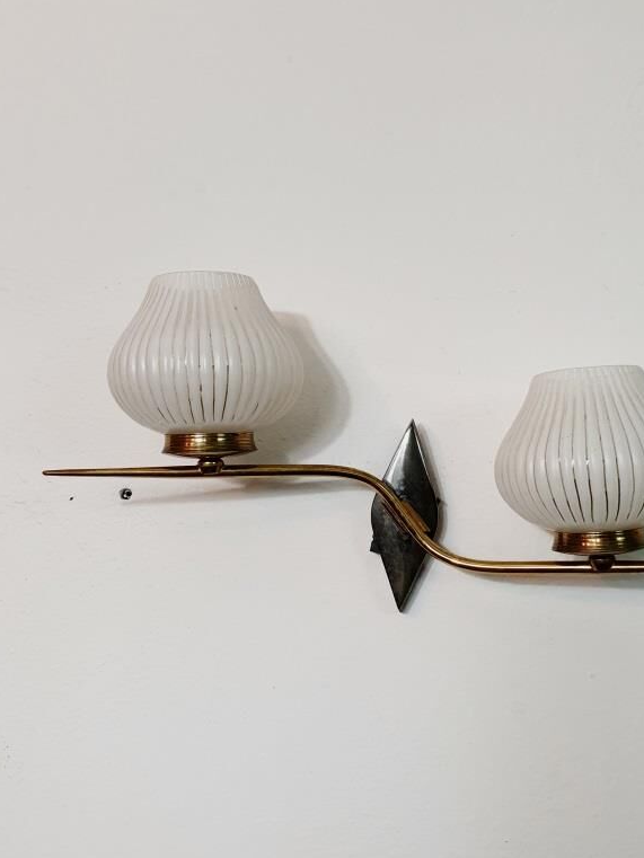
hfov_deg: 40.5
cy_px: 446
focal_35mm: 35
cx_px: 385
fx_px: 868
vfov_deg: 52.6
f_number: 2.4
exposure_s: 1/50
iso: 320
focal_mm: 4.3
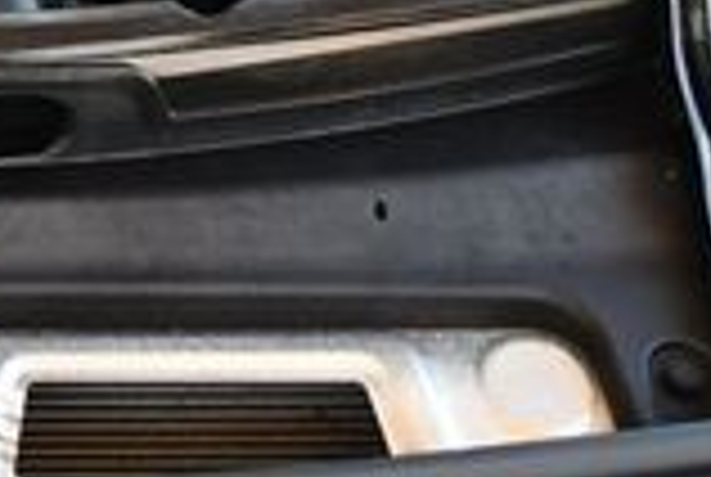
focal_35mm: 146
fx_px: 2889
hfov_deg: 13.4
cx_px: -284
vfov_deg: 9.0
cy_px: -432
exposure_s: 1/250
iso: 640
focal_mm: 18
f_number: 3.5
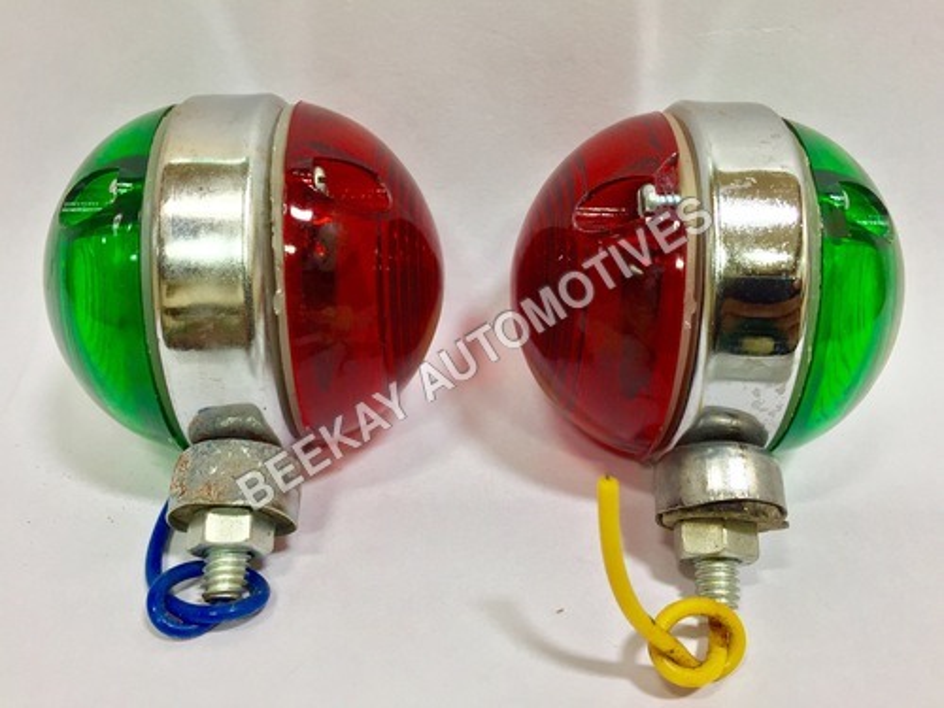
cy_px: 354
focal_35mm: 29
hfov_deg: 61.7
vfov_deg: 48.2
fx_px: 791
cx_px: 472
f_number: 2.2
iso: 80
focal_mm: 4.15
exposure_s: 1/33
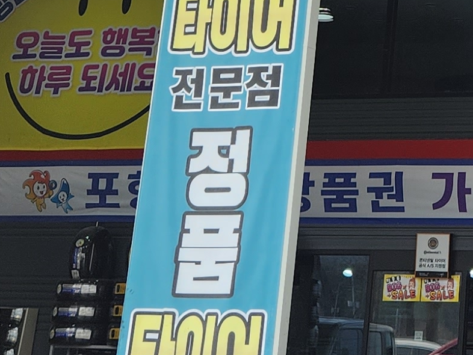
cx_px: 637
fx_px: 1599
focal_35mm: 117
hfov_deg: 15.9
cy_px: -252
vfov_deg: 11.8
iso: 20
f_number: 1.8
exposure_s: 1/515
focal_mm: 5.4
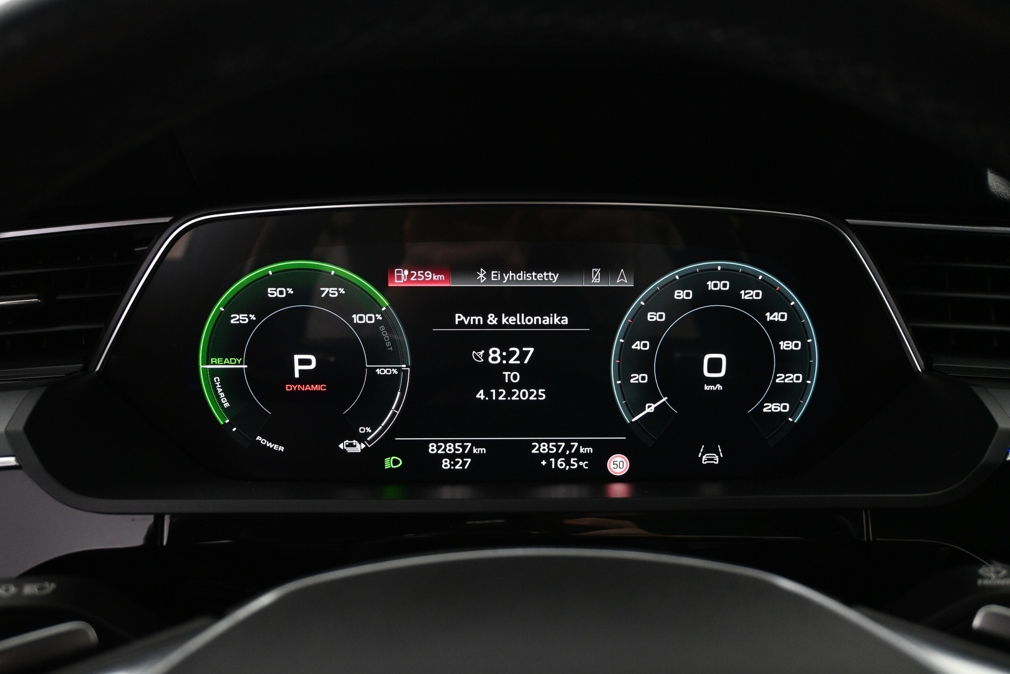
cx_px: 505
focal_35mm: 30
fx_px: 842
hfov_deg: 61.9
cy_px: 337
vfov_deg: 43.6
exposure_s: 1/30
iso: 1600
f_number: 3.8
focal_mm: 20
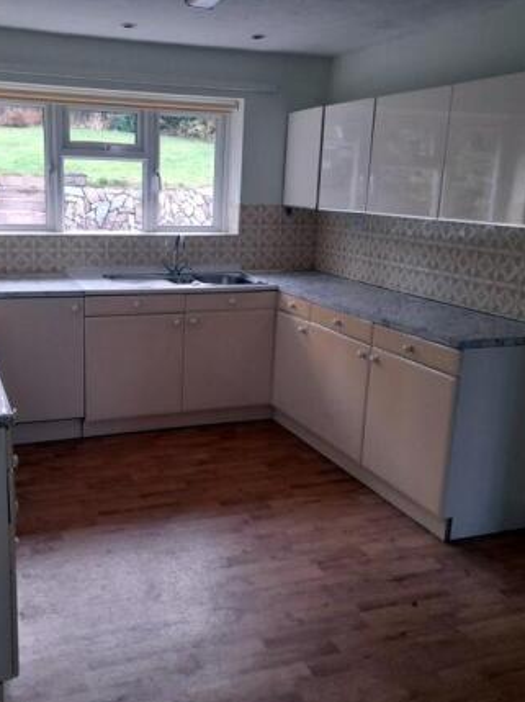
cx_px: 195
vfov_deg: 54.0
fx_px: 689
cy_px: 351
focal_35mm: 34
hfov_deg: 41.4
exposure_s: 1/60
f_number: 2
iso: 250
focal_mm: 4.6
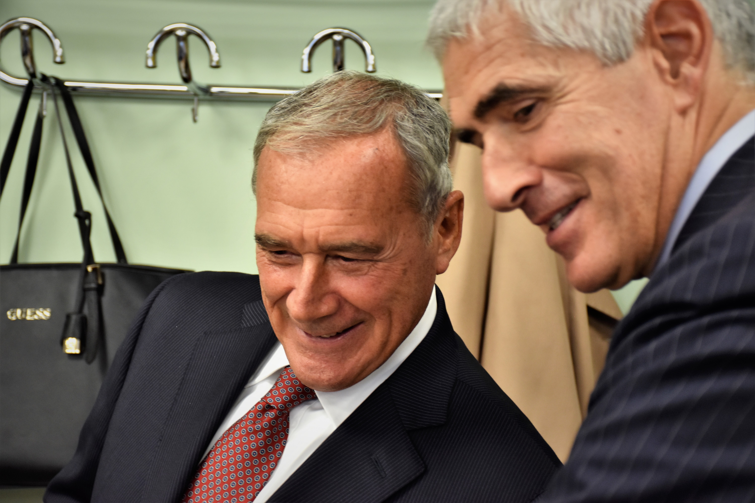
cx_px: 378
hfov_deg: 26.0
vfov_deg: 17.5
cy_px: 252
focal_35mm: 78
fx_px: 1636
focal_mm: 52
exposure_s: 1/80
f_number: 4.8
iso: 640
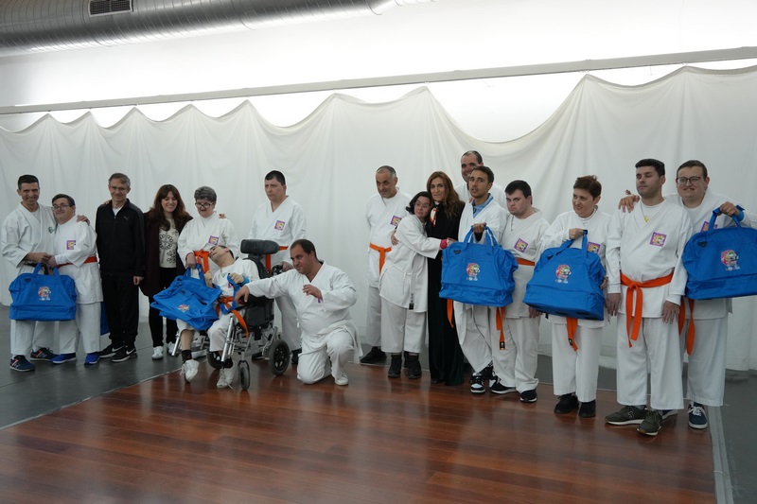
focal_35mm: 33
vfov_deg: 40.0
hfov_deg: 57.2
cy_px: 252
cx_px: 378
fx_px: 694
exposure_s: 1/160
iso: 4000
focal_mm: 33
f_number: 4
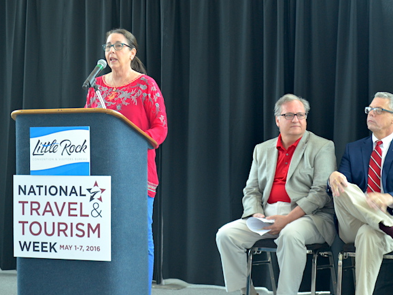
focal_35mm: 91
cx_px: 214
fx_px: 1028
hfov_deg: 21.6
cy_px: 148
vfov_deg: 16.3
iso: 720
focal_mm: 55
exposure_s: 1/60
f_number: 5.6
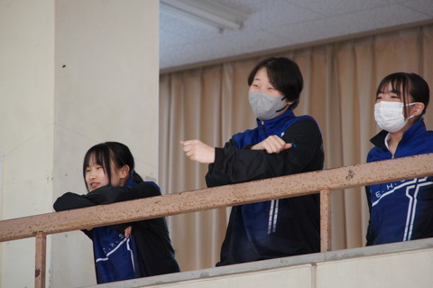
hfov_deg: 6.9
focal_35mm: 300
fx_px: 3605
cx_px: 216
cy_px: 144
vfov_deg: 4.6
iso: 1600
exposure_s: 1/80
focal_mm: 200
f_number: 6.3
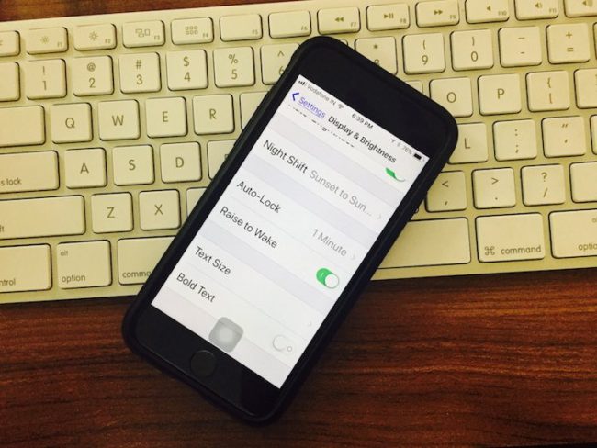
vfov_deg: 48.3
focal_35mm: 29
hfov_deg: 61.6
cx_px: 298
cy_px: 224
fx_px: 500
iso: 250
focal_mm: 4.15
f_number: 2.2
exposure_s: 1/33
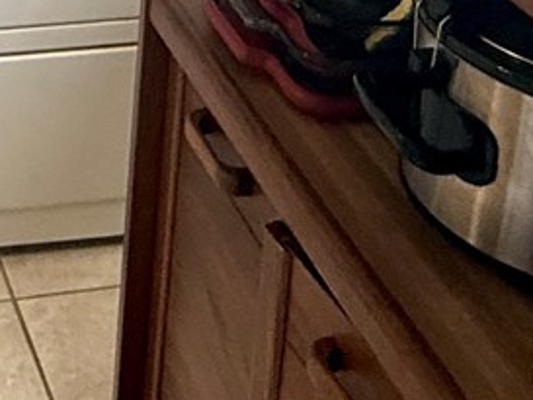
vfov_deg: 15.3
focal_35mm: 82
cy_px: -345
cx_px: -113
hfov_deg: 22.0
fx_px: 1263
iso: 200
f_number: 2.2
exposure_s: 1/60
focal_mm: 2.22
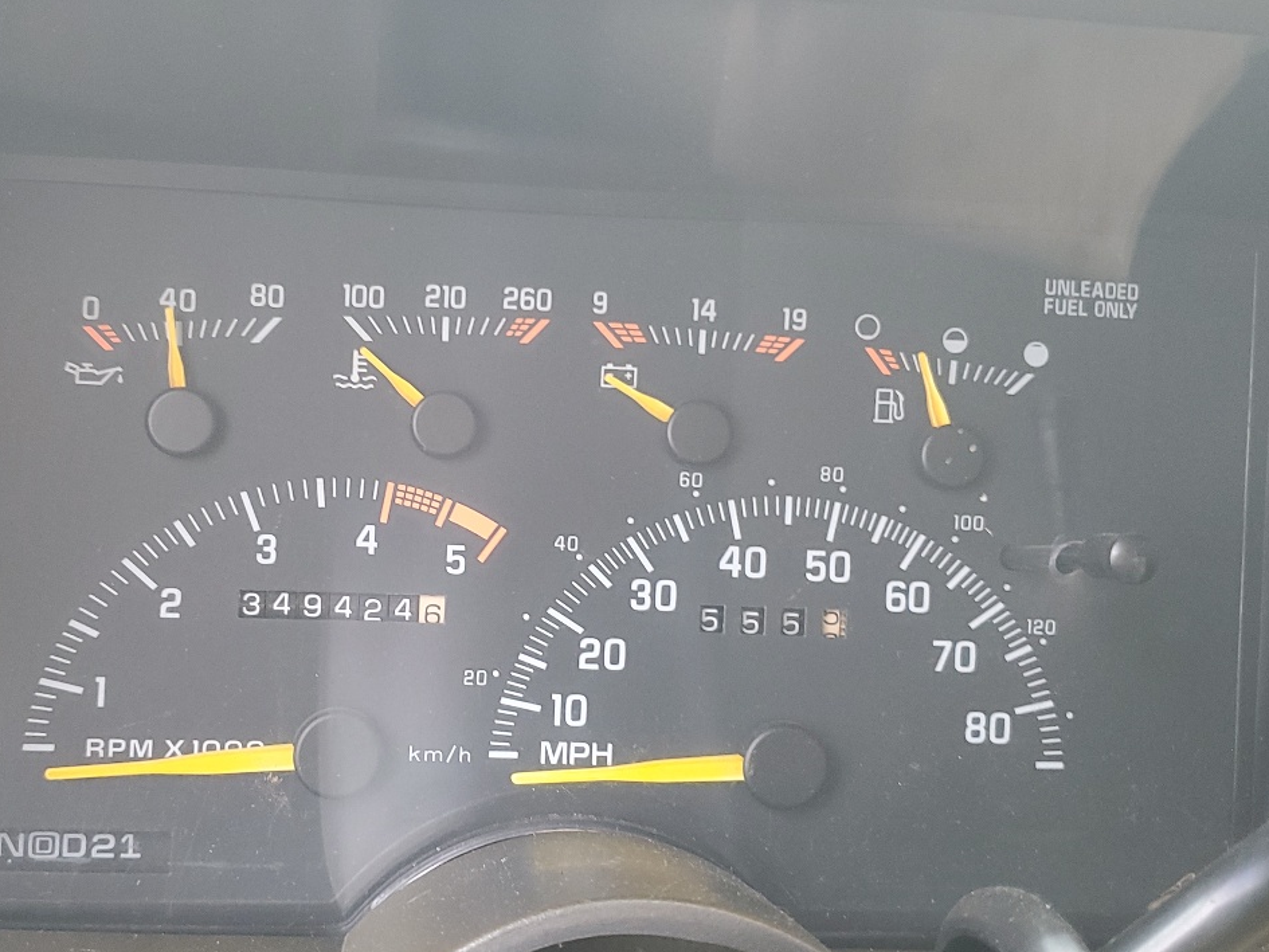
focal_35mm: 44
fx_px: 1613
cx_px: 481
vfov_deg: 32.9
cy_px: 479
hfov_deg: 42.6
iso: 73
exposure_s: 1/60.2
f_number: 1.5
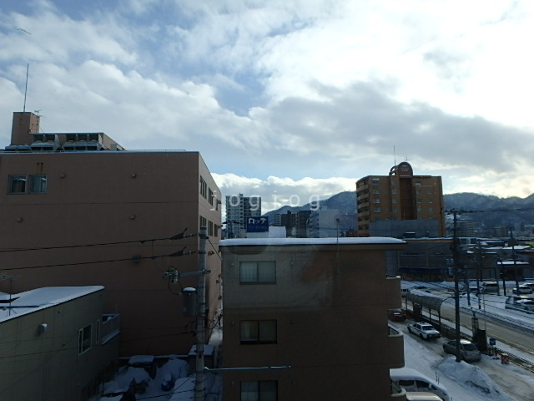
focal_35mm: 21
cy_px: 200
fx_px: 324
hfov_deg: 79.0
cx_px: 267
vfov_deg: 63.4
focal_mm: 3.7
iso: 125
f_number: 6
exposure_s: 1/500
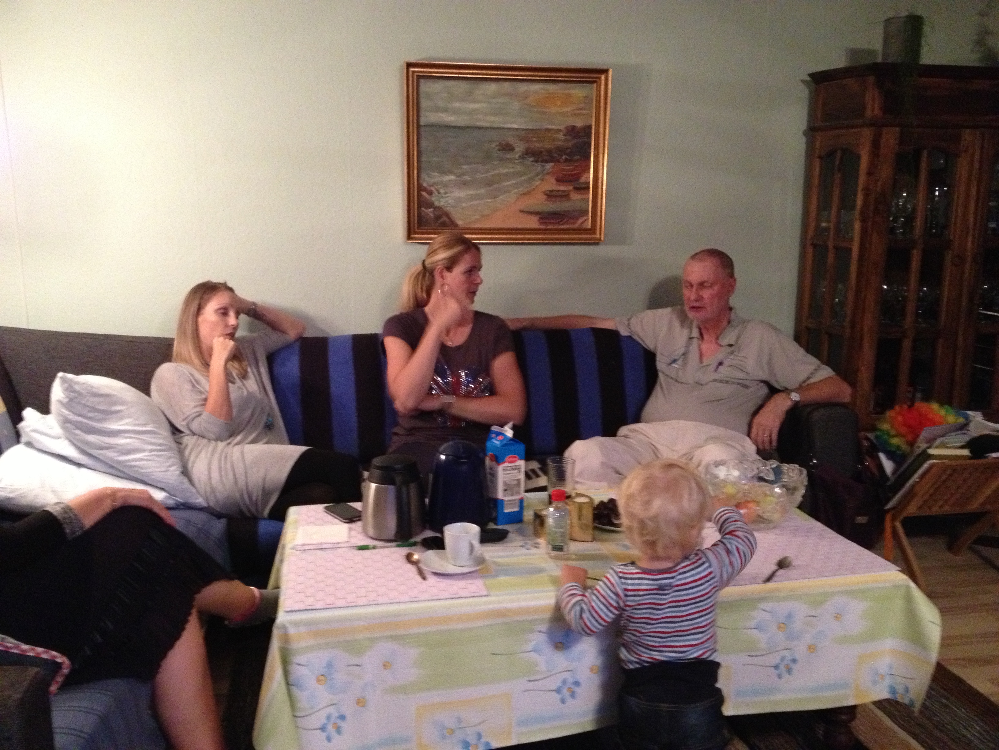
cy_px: 375
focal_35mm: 35
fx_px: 1010
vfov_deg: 40.7
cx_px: 500
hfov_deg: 52.6
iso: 500
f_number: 2.4
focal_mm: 4.28
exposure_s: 1/15
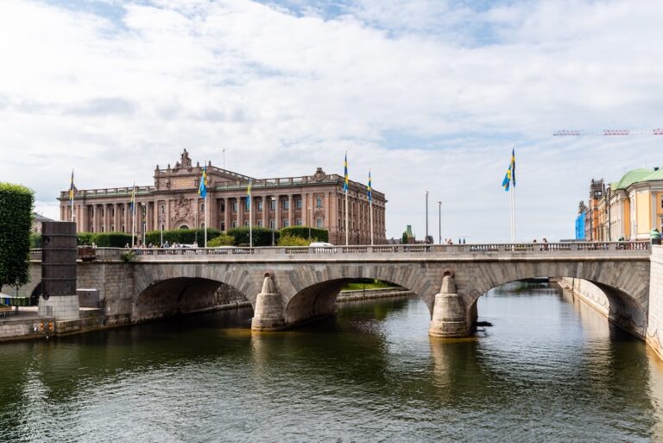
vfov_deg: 43.7
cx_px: 332
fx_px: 553
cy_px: 222
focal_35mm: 30
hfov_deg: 61.9
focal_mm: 30
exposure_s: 1/200
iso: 100
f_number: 8
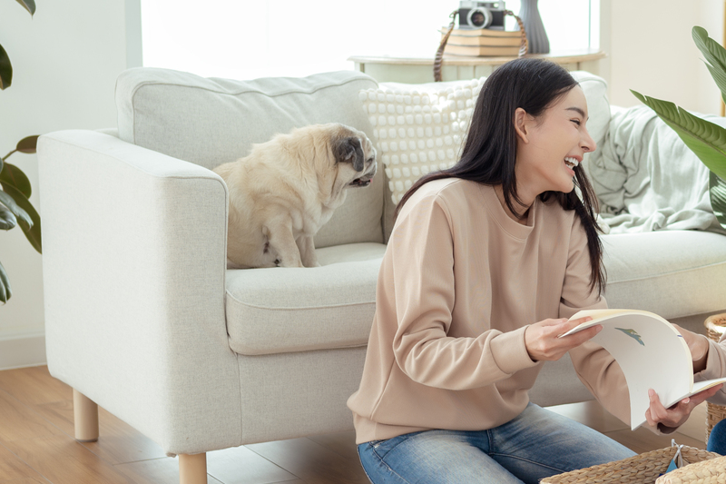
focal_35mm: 95
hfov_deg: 21.2
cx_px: 598
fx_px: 1915
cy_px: 261
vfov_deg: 14.4
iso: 125
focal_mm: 40
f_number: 2.8
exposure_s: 1/200
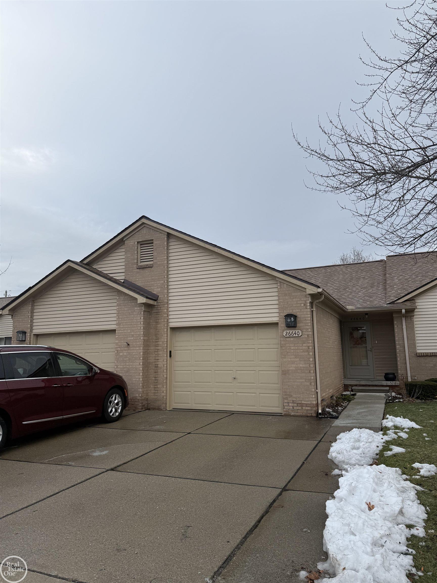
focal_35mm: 24
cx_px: 218
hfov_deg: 56.8
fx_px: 404
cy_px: 292
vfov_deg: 71.6
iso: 80
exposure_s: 1/1522
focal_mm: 6.76
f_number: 1.78
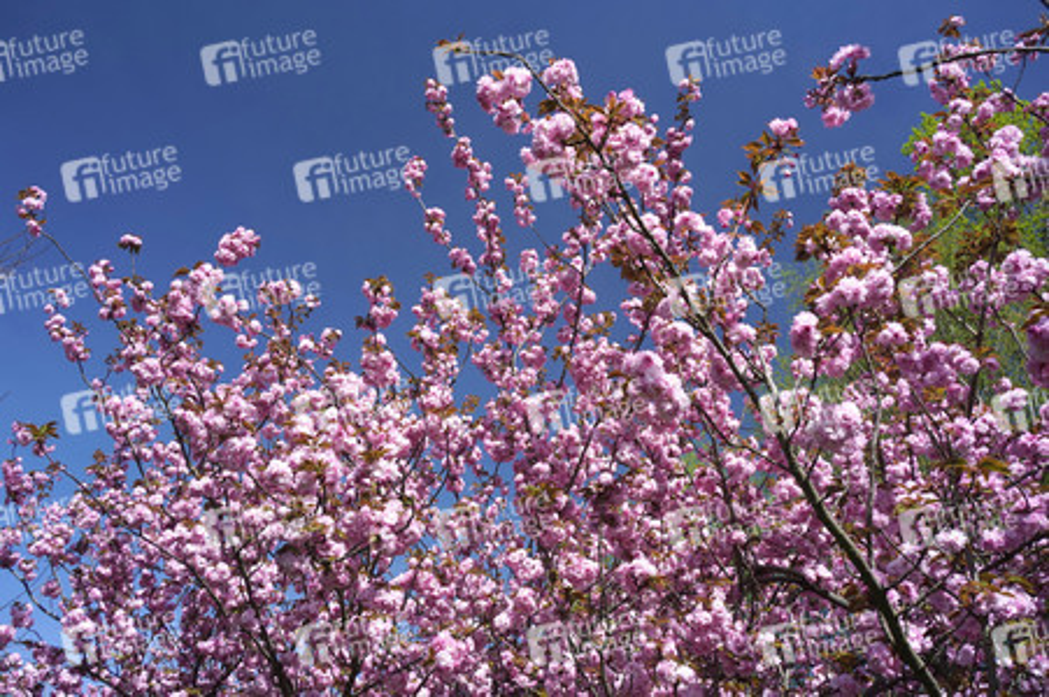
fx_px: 874
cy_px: 348
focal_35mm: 30
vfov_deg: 43.5
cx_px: 524
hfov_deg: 62.0
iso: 320
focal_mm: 30
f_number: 8
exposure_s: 1/250
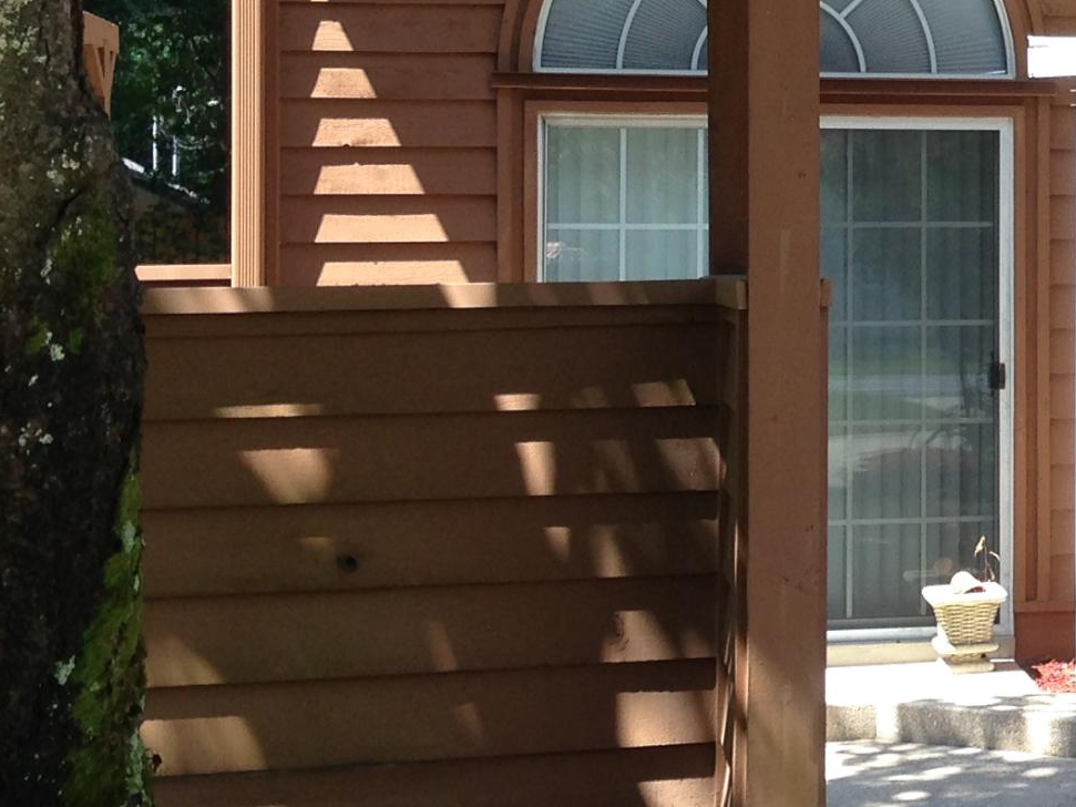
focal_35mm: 102
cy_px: 228
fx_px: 3170
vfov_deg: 14.5
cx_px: 1401
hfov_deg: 18.0
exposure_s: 1/252
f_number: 2.4
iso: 50
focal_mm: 4.12
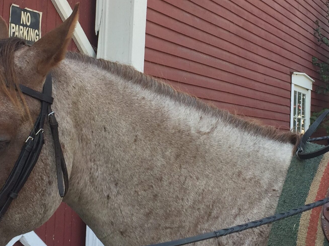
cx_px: 181
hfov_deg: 33.8
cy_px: 107
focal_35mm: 57
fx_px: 542
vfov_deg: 25.6
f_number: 2.2
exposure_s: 1/391
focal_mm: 4.15
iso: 32
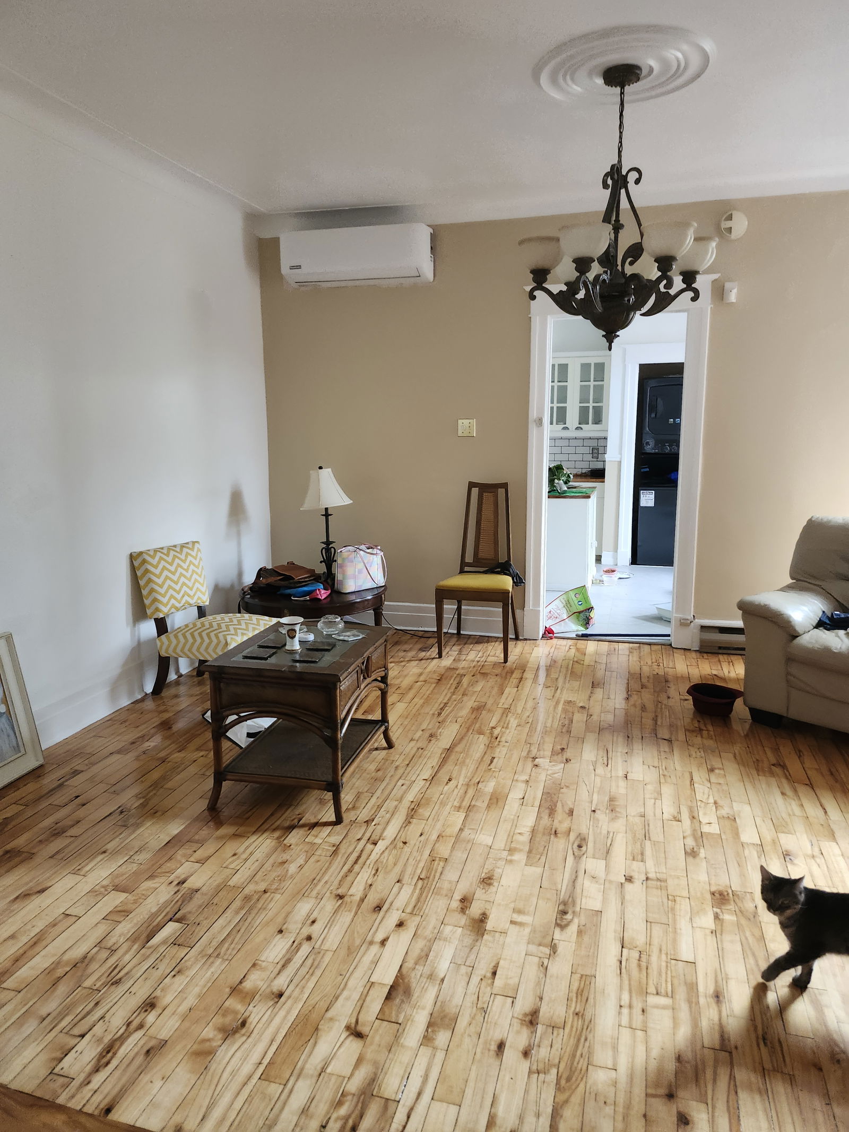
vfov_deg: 73.9
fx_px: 752
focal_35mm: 23
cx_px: 424
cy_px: 566
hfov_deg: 58.9
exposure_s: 1/120
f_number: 1.8
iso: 640
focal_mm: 5.54
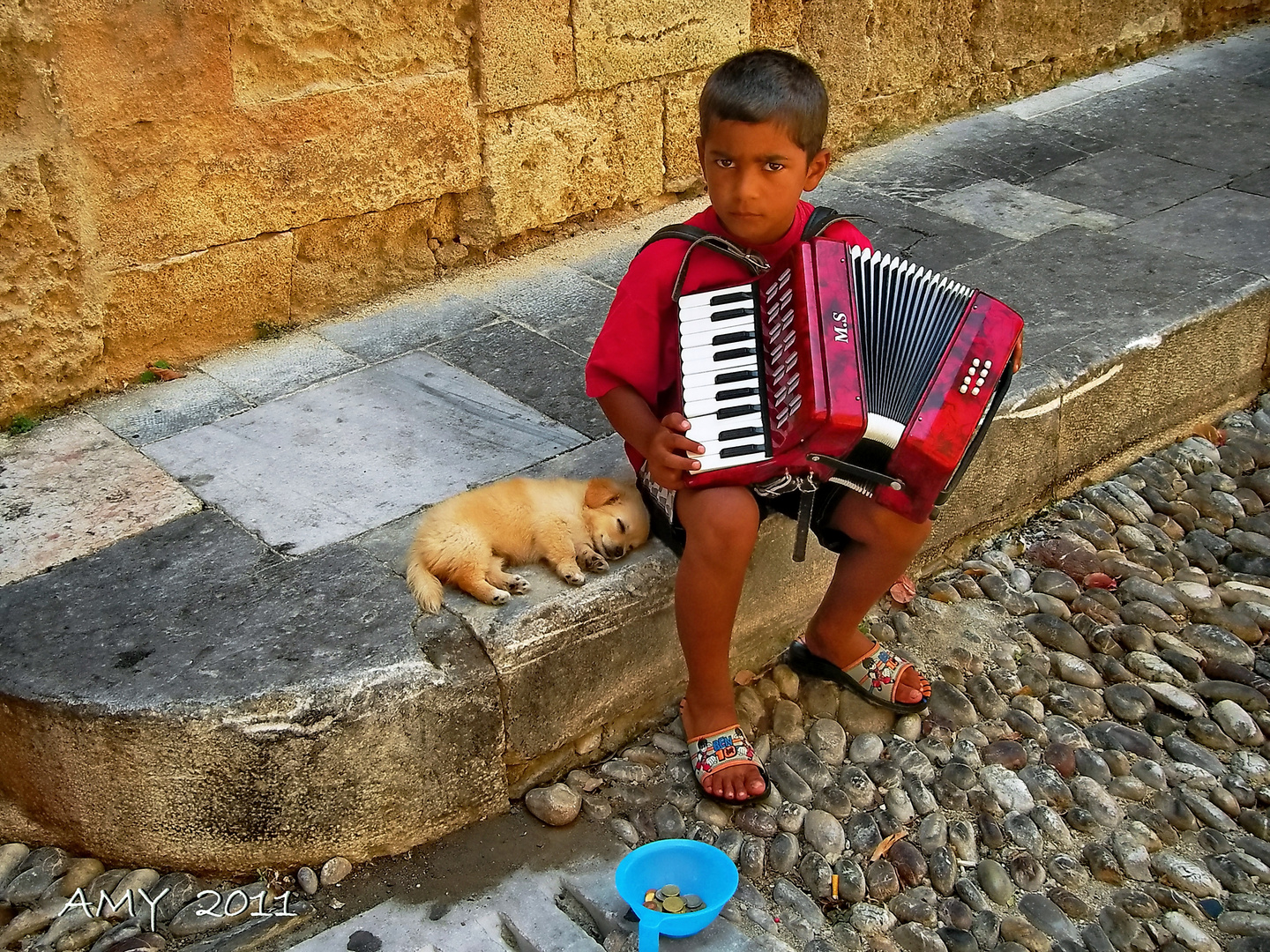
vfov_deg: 29.7
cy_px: 476
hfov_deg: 38.9
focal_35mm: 49
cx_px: 635
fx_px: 1798
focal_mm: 8.1
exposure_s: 1/114
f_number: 3.5
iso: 50
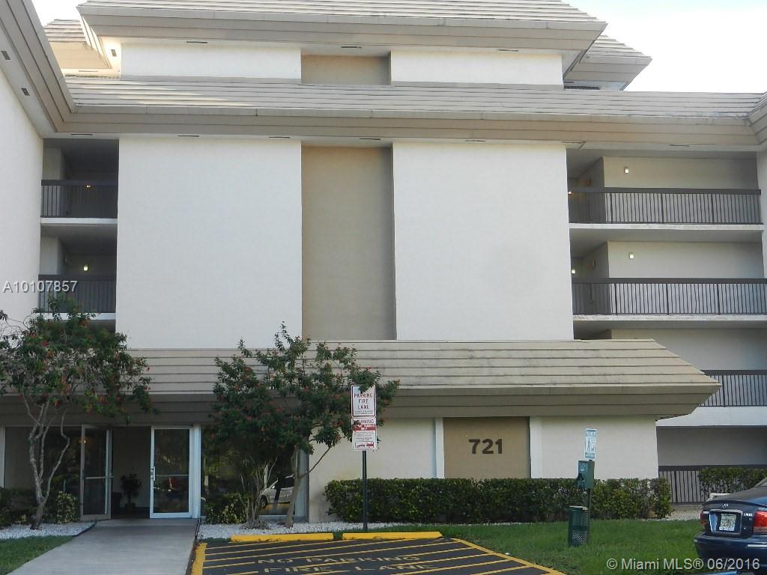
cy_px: 288
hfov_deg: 36.2
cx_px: 384
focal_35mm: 53
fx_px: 1174
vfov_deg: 27.5
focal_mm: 9.4
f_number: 4.4
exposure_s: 1/200
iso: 160
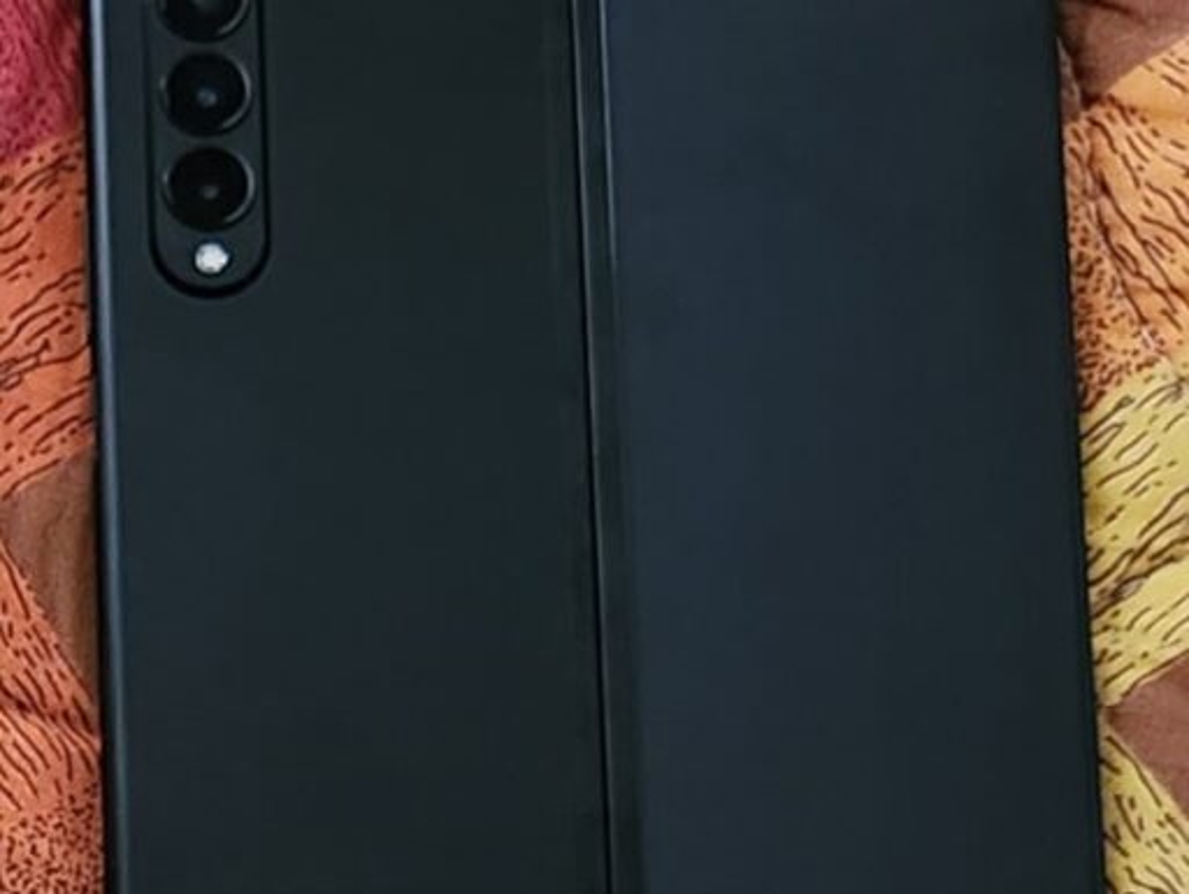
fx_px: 791
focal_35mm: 23
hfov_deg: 73.9
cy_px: 447
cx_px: 594
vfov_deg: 59.0
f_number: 1.8
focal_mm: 5.4
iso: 640
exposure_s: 1/25
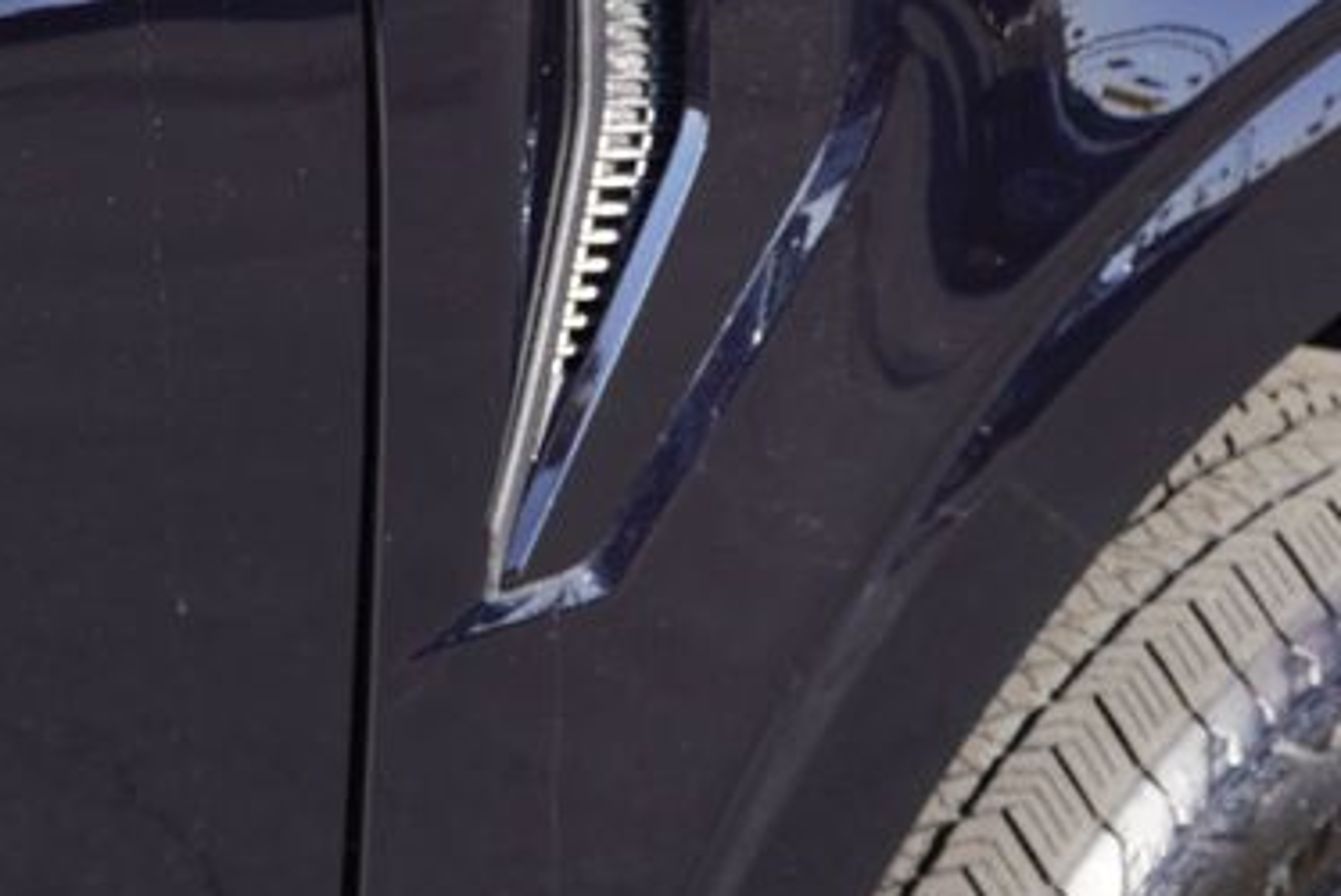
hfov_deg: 21.6
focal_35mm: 94
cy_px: 190
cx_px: 538
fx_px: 3518
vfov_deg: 14.4
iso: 100
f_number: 7.1
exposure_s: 1/100
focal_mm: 23
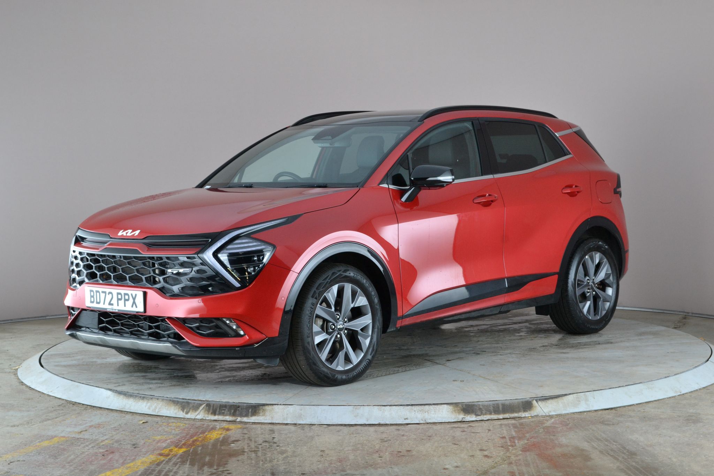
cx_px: 357
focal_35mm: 63
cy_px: 238
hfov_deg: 31.9
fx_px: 1249
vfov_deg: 21.6
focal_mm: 42
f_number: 10
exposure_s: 1/8
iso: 640
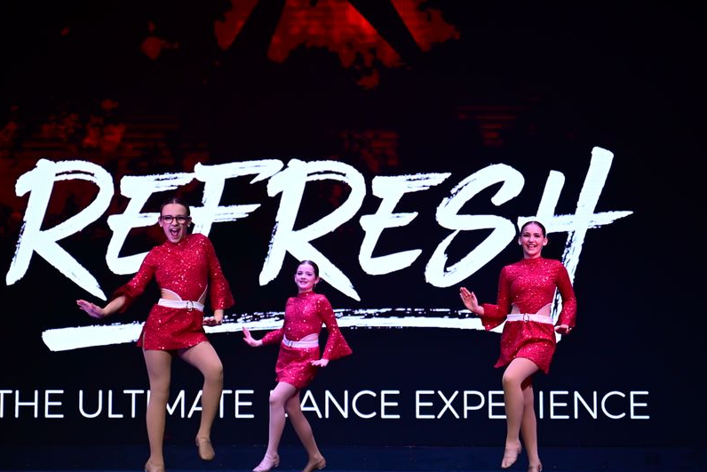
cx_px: 317
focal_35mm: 90
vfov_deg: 15.2
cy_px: 246
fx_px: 1768
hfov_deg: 22.6
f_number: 2.8
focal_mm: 70
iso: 3200
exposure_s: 1/800
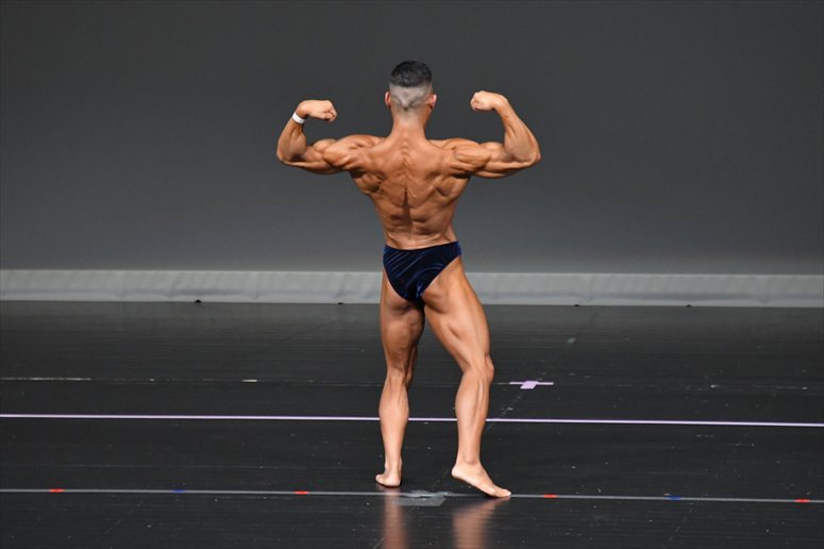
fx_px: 8579
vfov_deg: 3.7
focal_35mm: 375
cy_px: 274
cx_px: 412
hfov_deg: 5.5
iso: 4000
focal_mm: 250
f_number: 5.6
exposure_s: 1/400
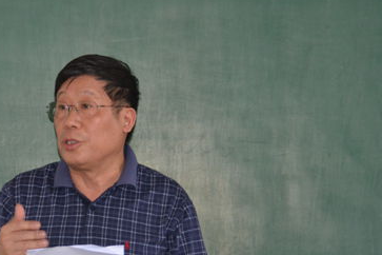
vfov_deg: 5.5
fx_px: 2662
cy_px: 191
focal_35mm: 251
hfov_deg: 8.2
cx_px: 121
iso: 800
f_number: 5.3
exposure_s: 1/60
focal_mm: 95
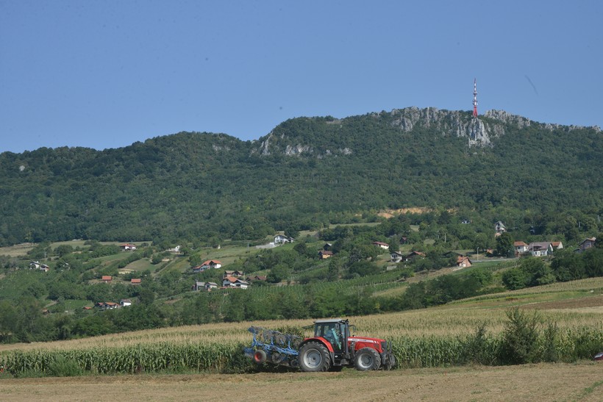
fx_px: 1307
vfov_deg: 17.5
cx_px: 302
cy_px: 201
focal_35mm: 78
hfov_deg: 26.0
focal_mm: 78
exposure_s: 1/640
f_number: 13
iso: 640
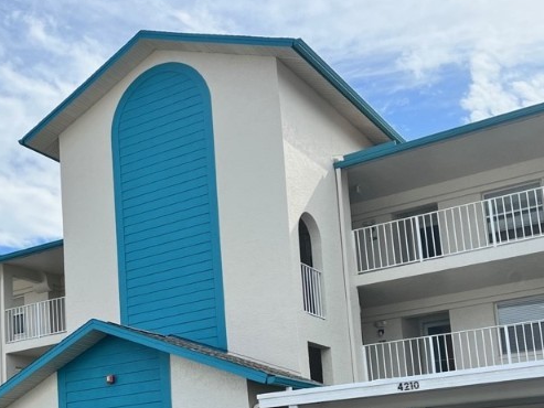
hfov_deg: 34.8
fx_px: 849
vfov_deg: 26.2
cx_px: 138
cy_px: 363
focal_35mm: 54
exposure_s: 1/3215
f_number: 1.6
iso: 50
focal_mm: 5.1
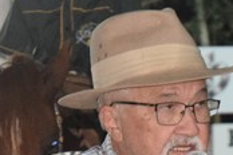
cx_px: 205
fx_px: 2761
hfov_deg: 4.8
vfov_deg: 3.2
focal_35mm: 427
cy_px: 281
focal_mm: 55
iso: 3200
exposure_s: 1/60
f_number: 4.5
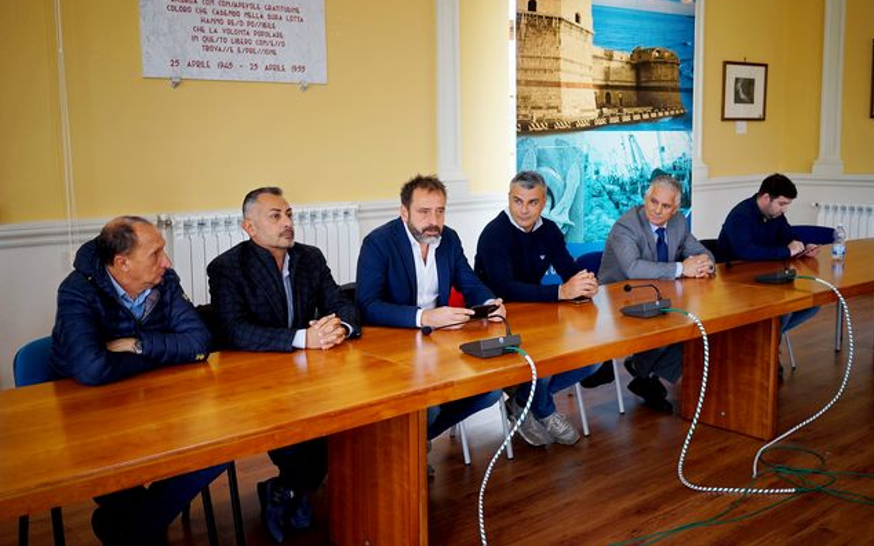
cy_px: 253
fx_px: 857
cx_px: 440
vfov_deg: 35.3
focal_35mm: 36
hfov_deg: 54.0
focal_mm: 35
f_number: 2.8
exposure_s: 1/125
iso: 640
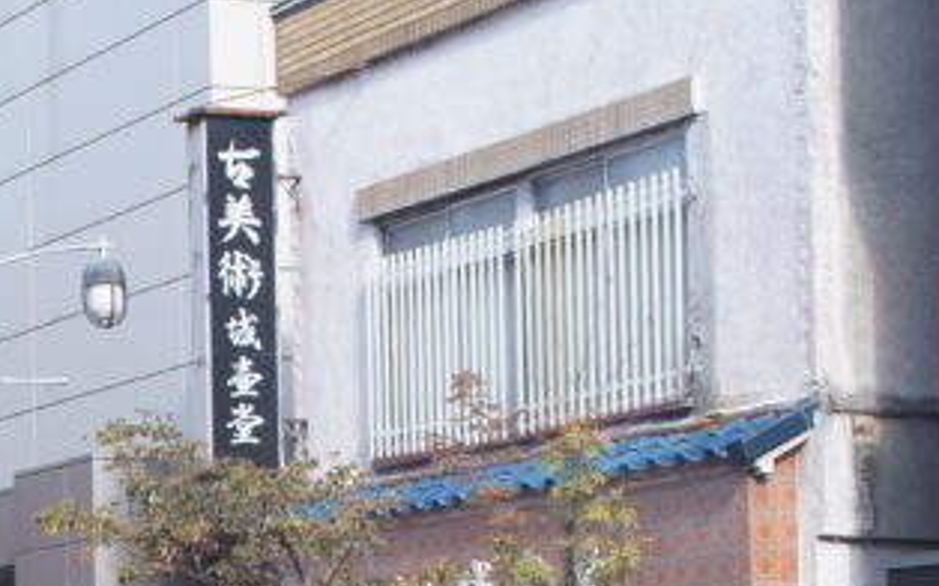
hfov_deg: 16.6
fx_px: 3089
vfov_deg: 10.5
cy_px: 819
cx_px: -164
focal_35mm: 121
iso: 200
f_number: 5.6
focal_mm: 23
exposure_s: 1/320
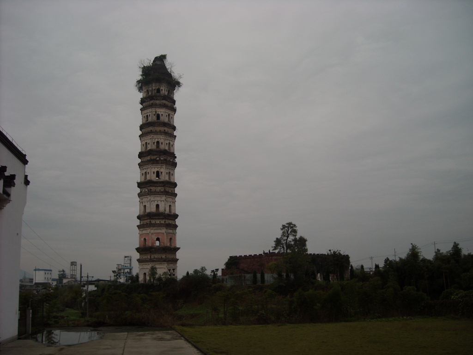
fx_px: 478
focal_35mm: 35
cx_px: 236
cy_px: 178
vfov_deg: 40.7
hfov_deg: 52.6
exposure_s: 1/109
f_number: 2.8
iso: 64
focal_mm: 5.7
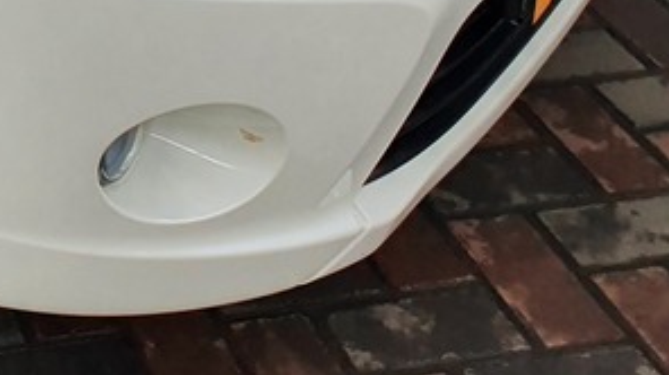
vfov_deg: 11.1
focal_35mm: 98
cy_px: -382
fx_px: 1737
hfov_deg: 19.1
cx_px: -341
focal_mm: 4.32
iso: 50
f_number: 2.4
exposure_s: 1/191
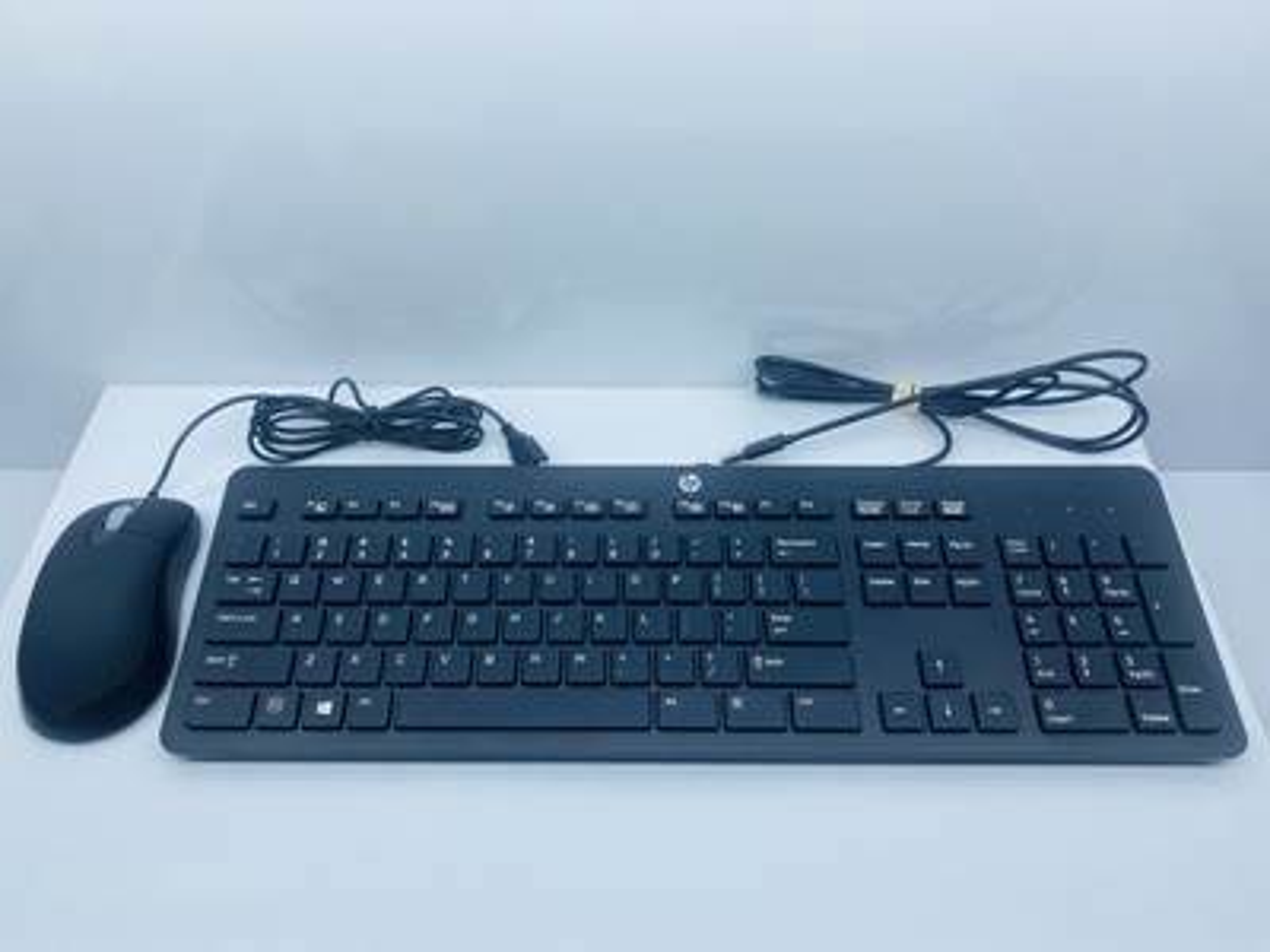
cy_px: 476
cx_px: 635
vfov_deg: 53.1
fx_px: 954
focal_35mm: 26
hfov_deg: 67.3
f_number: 1.8
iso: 32
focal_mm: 4.25
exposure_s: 1/504
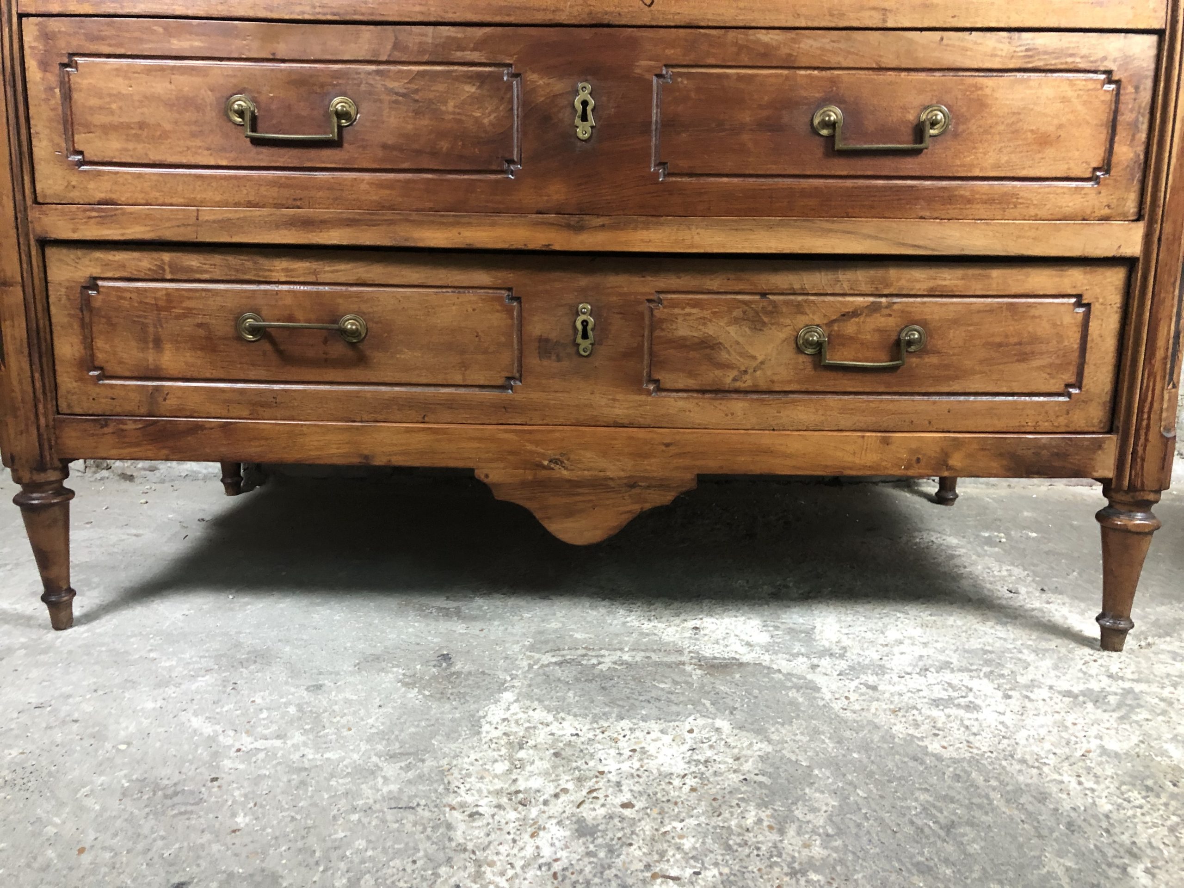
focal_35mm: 28
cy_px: 444
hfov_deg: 63.4
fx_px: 958
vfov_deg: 49.7
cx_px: 592
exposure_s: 1/13
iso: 100
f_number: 1.8
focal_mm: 4
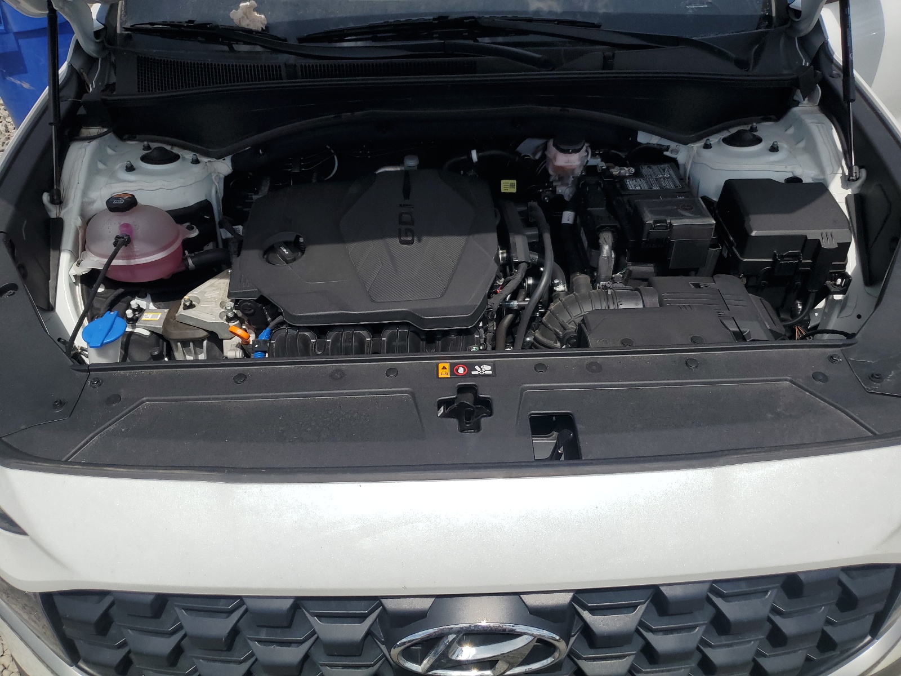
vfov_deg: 53.1
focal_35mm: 26
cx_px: 450
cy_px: 338
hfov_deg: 67.3
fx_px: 677
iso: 50
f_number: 1.5
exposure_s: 1/10000
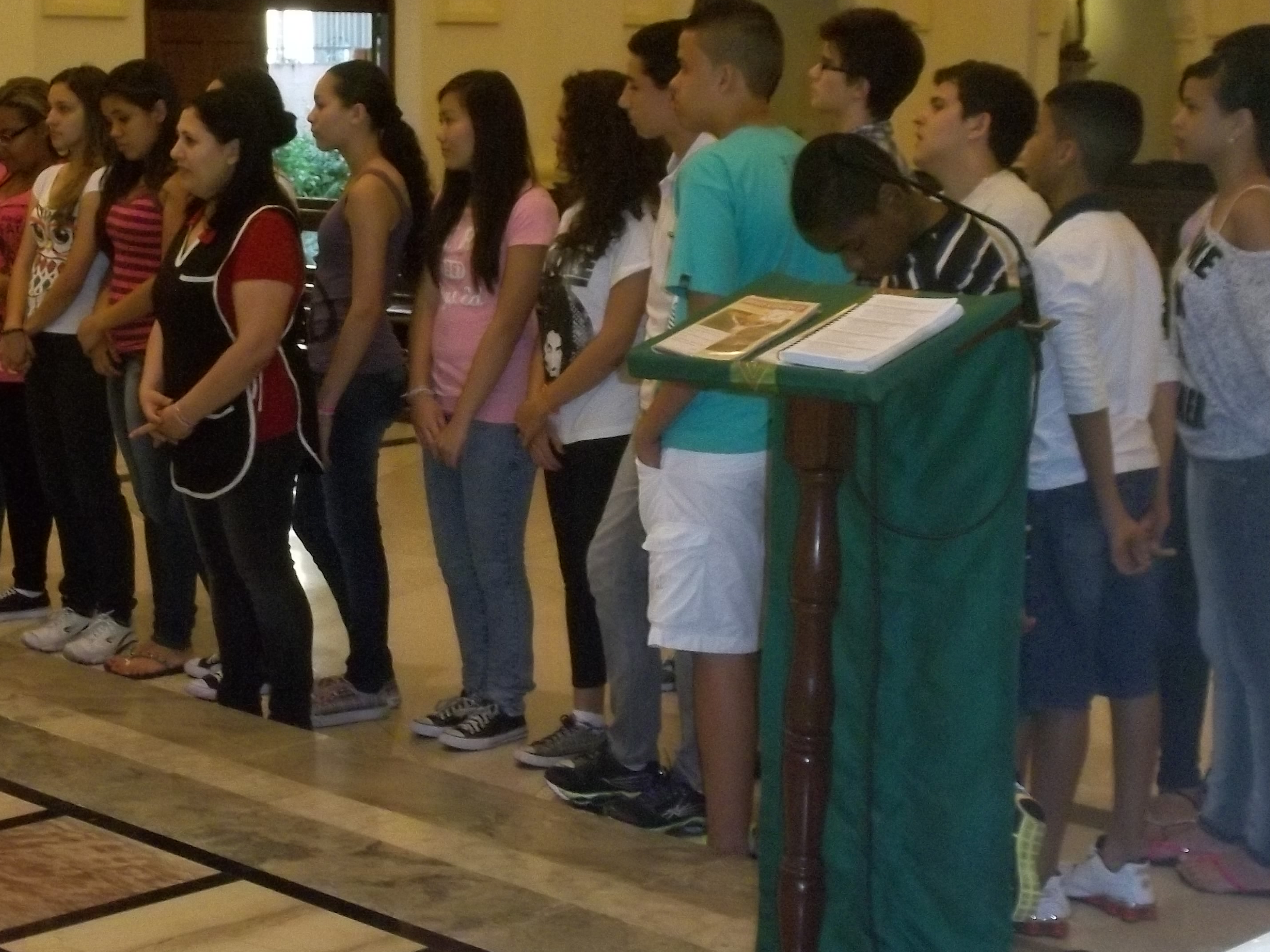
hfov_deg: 28.0
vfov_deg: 21.3
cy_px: 445
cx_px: 416
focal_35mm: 69
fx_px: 2531
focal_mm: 8.2
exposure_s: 1/40
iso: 320
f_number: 3.5
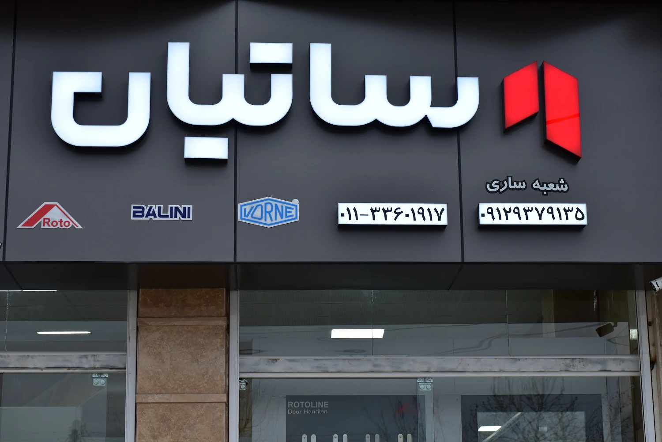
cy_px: 221
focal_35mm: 75
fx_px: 1379
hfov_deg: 27.0
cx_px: 331
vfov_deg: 18.2
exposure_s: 1/100
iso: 400
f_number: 9
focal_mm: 50
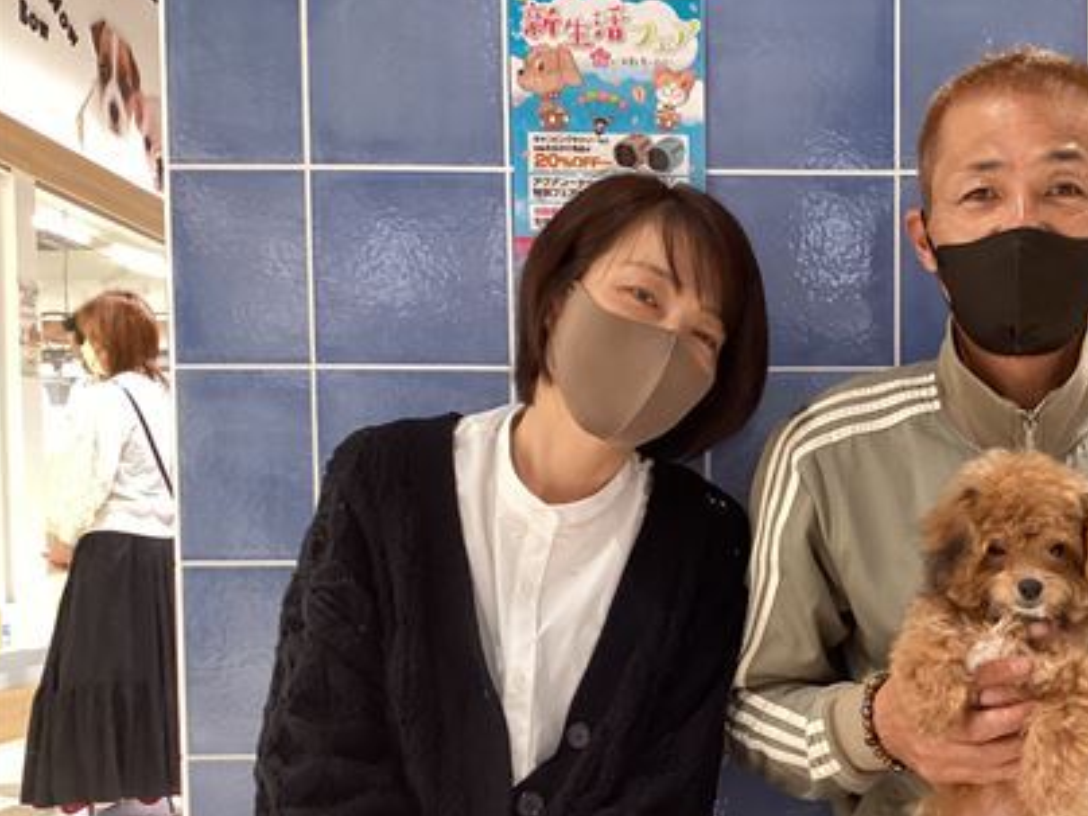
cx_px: 797
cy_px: 584
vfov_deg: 31.1
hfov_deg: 40.2
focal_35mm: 46
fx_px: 1446
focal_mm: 3.3
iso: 250
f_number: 2.4
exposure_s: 1/60
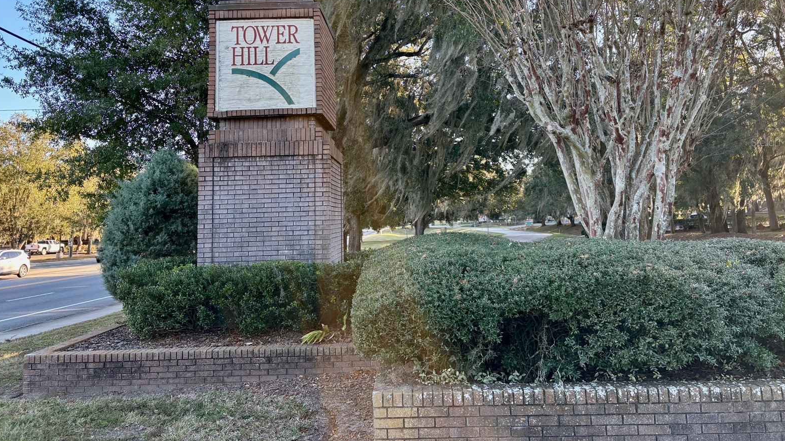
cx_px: 397
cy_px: 142
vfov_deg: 39.6
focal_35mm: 29
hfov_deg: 66.1
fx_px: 604
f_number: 1.6
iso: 50
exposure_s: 1/178
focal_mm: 5.96
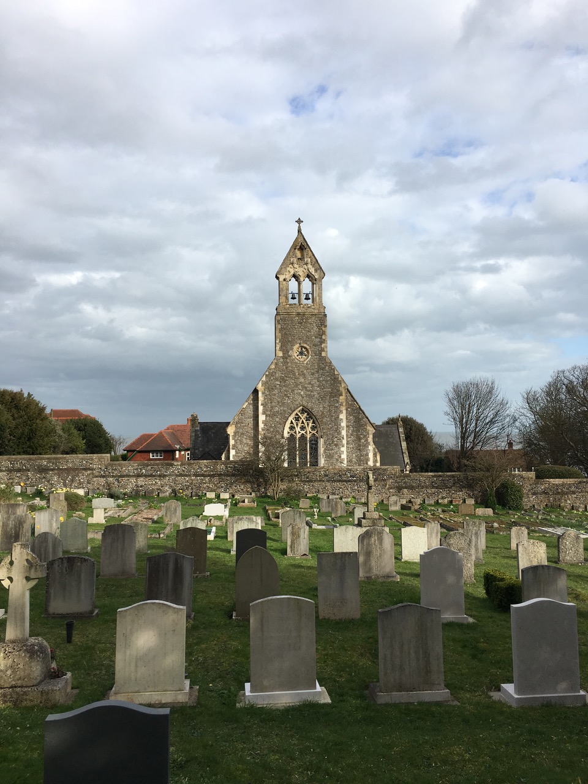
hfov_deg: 48.2
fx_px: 657
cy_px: 392
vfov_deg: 61.7
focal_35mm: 29
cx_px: 294
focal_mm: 4.15
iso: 25
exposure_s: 1/1183
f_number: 2.2
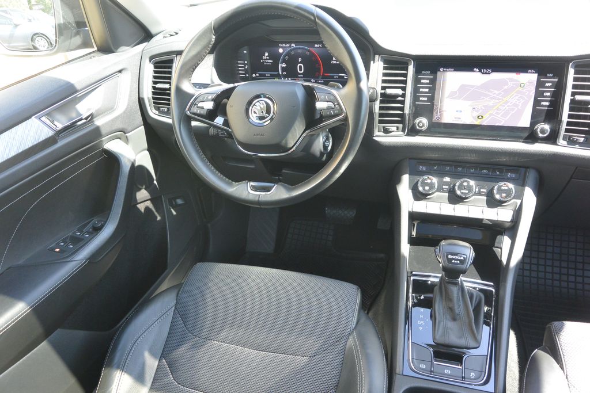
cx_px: 295
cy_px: 196
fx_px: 443
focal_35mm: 27
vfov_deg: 47.9
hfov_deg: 67.4
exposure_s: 1/100
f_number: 3.5
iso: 400
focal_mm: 10
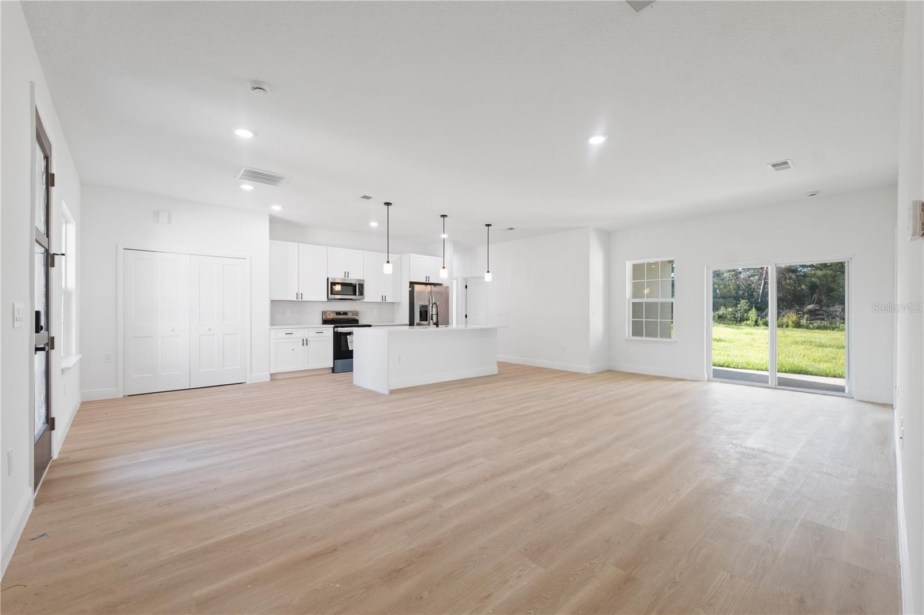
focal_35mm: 14
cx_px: 462
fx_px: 359
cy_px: 308
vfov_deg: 81.2
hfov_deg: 104.3
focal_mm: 14
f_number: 8
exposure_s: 1/6
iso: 400
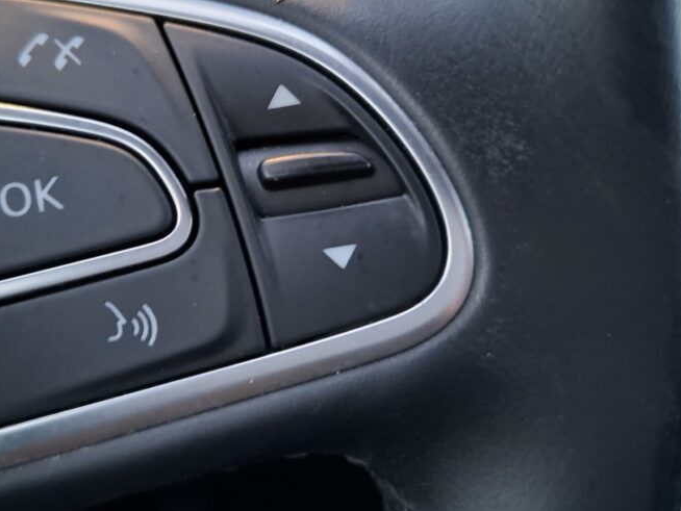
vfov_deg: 39.6
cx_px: 247
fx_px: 708
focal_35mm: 36
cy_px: 232
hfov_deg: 50.7
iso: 800
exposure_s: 1/20
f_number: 1.8
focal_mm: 5.54
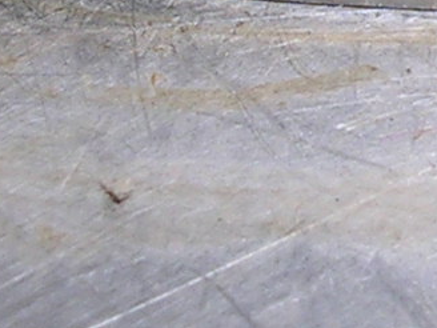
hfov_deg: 8.2
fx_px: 2992
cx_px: 557
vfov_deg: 6.2
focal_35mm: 237
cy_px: -232
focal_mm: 5.8
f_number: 5.6
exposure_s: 1/60.1
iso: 50
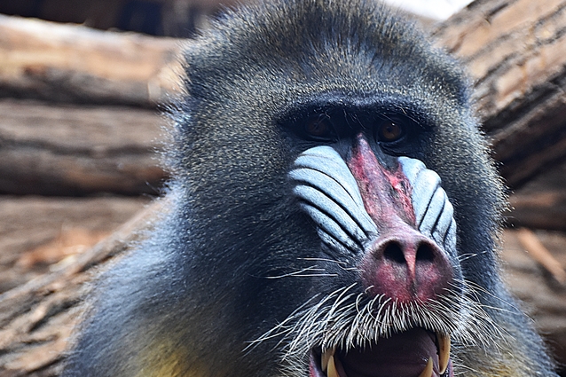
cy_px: 298
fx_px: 2499
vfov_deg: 8.6
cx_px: 280
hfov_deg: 12.9
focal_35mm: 159
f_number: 5
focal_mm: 66
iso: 800
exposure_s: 1/160
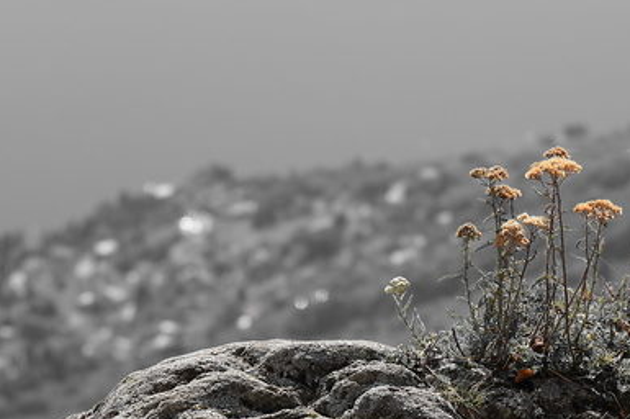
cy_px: 226
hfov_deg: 8.8
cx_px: 398
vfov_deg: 5.9
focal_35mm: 234
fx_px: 4091
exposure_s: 1/400
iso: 200
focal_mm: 100
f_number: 10
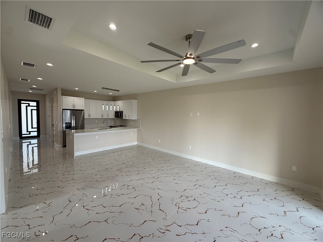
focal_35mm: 14
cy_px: 121
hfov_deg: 102.1
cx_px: 162
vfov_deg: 85.7
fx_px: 131
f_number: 2.2
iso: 64
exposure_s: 1/120
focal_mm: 2.22
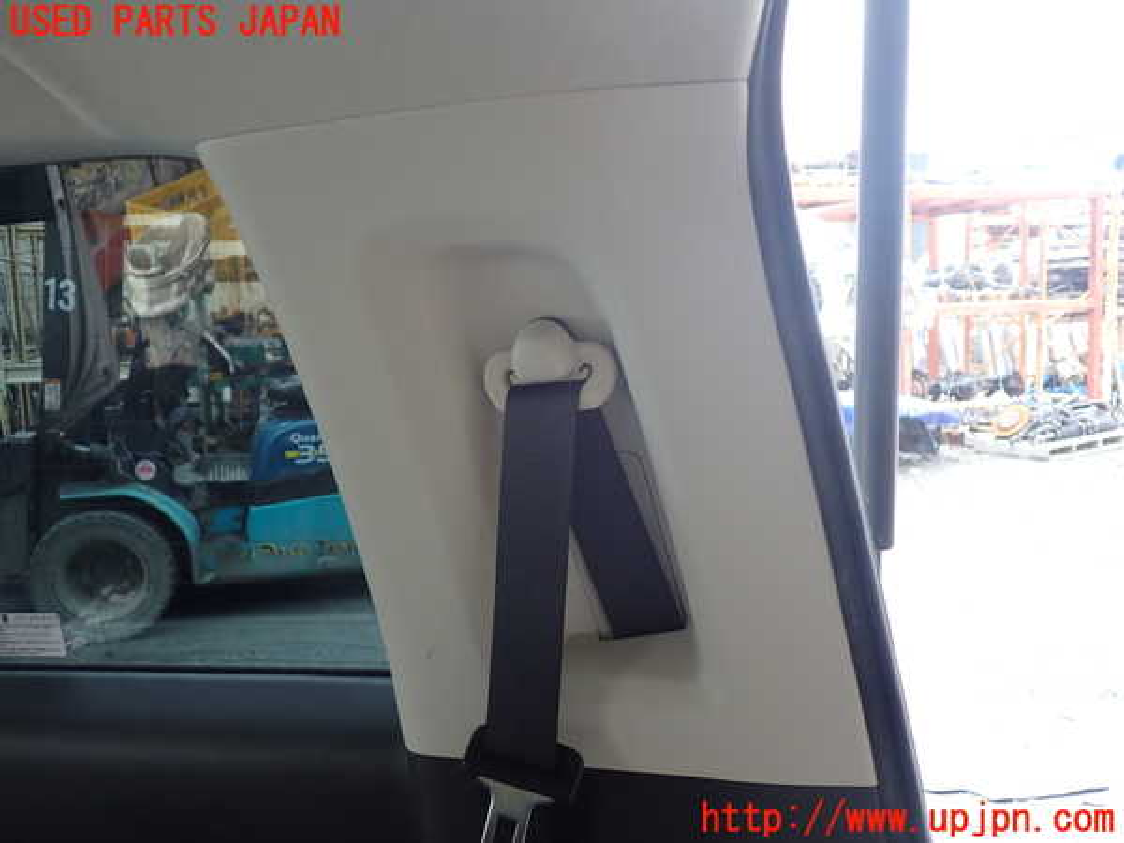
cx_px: 562
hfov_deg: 60.0
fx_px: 974
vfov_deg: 46.8
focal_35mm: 30
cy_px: 422
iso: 125
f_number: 2.3
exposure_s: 1/60
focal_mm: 5.4
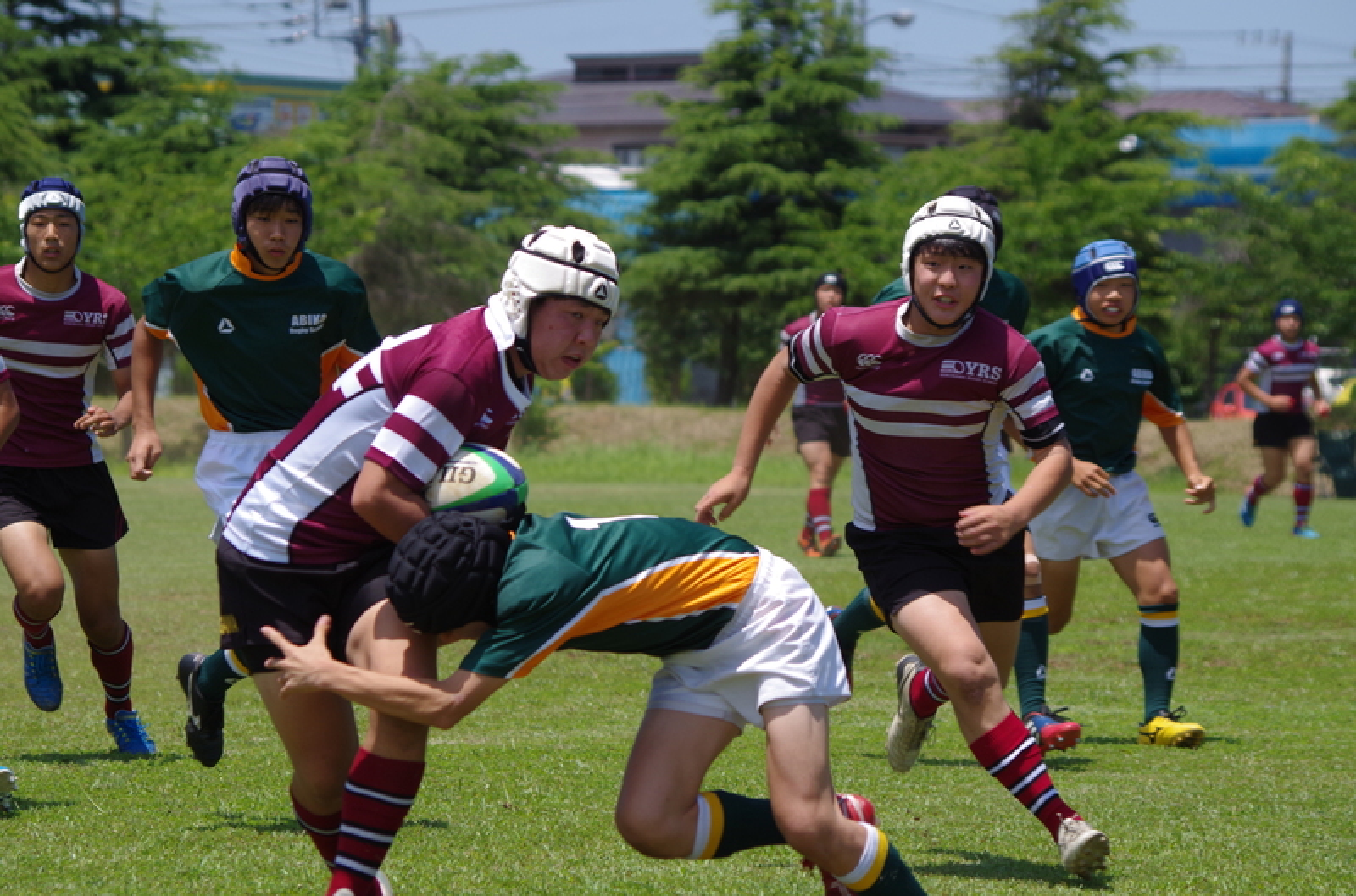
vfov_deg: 6.1
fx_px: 8453
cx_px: 678
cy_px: 448
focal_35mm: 225
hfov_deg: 9.2
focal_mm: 150
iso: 200
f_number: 7.1
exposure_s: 1/800
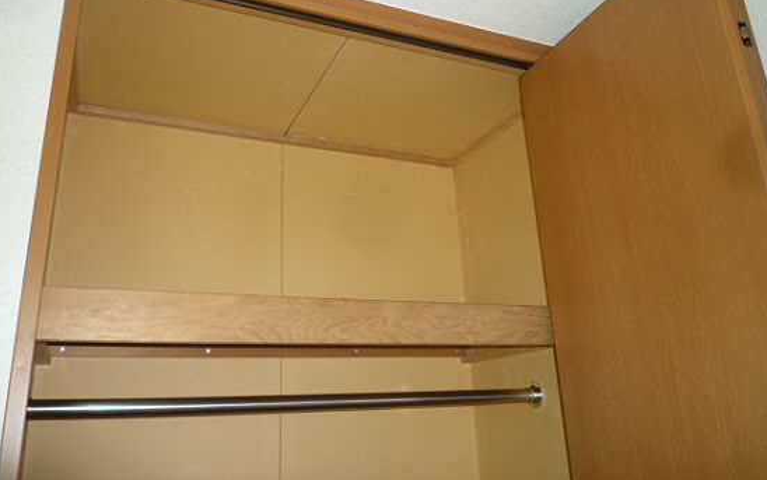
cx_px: 385
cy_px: 217
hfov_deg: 64.6
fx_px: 606
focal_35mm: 29
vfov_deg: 43.1
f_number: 2.8
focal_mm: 4.4
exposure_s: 1/30
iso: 100
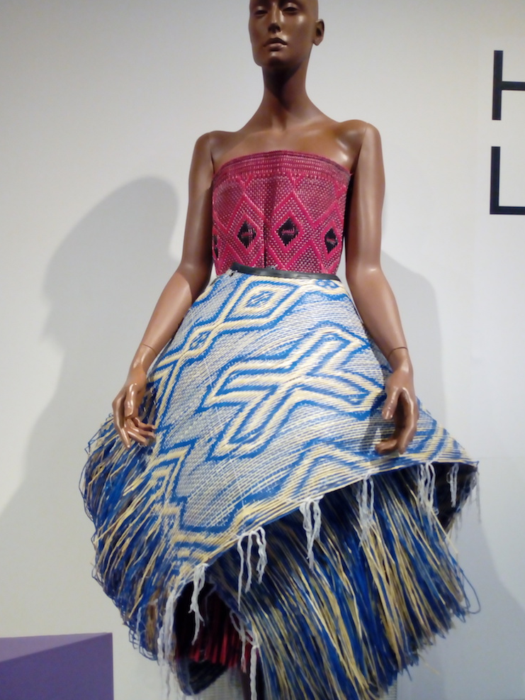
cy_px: 347
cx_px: 263
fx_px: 566
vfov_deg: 63.4
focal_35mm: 28
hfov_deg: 49.8
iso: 799
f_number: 2
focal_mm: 3.5
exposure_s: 1/20
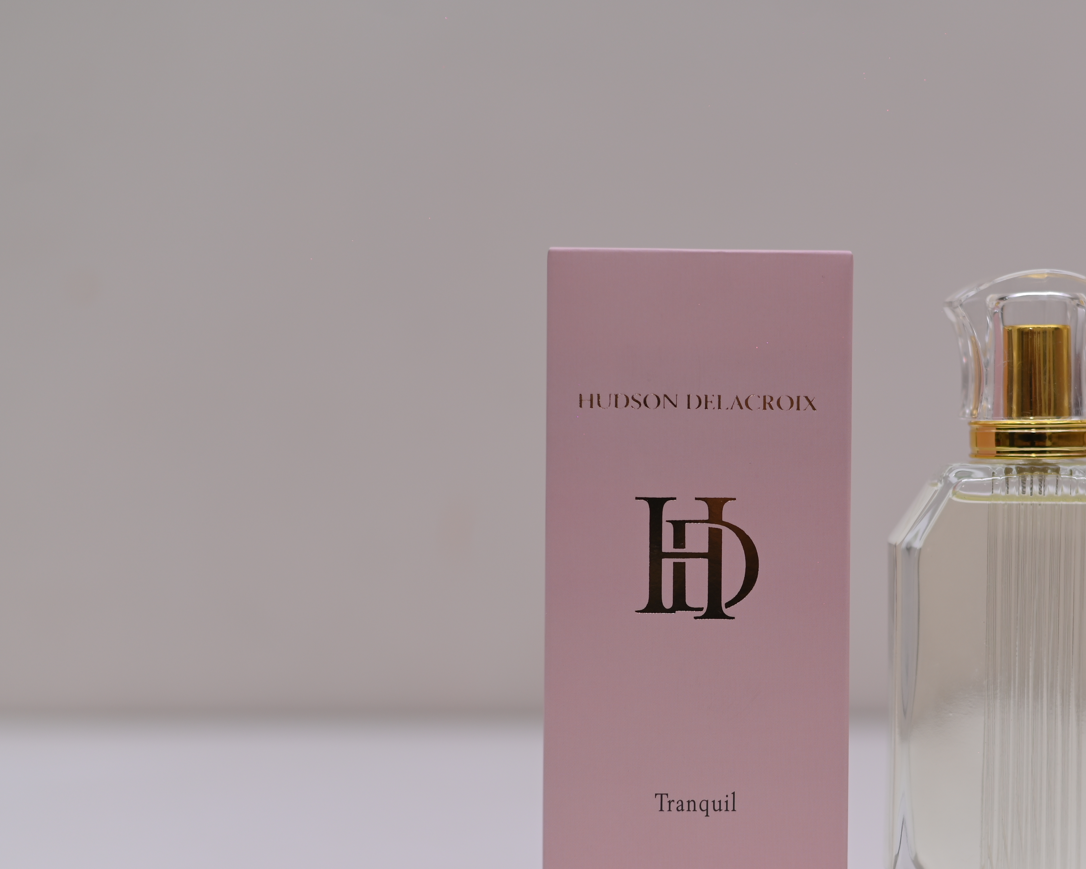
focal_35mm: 78
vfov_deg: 19.6
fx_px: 2507
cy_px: 568
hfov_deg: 24.3
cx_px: 763
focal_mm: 50
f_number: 2.8
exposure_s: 1/200
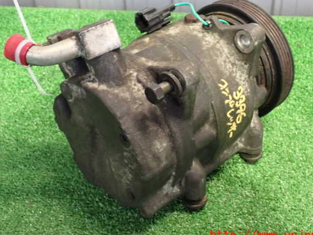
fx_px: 497
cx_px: 165
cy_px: 106
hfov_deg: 34.9
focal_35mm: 55
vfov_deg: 26.6
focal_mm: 8.4
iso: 800
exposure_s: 1/20
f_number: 3.1
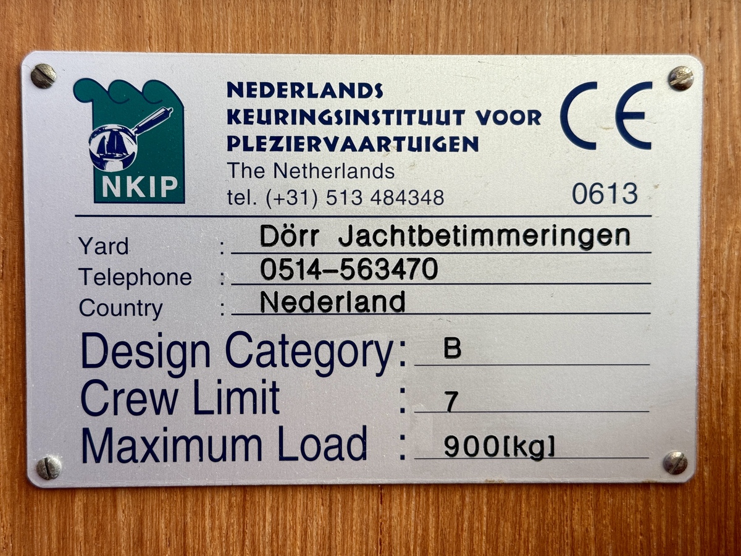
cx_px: 370
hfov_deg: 39.7
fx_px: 1028
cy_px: 278
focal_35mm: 48
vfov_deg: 30.3
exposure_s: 1/121
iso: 50
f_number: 1.78
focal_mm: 6.76
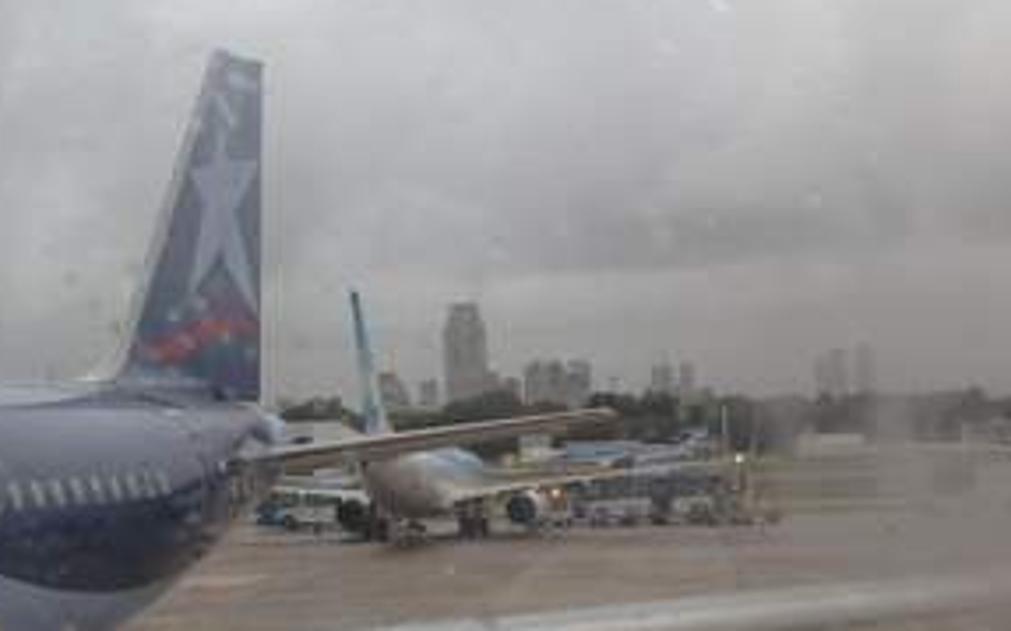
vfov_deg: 18.0
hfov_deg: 27.5
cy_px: 425
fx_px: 1983
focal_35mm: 72
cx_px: 85
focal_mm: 4.13
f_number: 2.4
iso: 50
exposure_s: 1/240
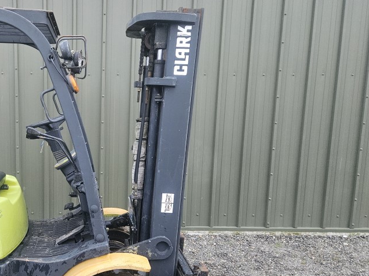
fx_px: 394
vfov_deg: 38.4
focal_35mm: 37
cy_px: 172
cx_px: 81
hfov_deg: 47.8
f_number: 1.8
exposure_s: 1/142
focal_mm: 5.4
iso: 640
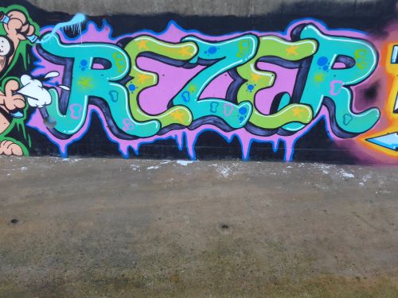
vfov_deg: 32.9
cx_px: 199
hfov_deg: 42.9
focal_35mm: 44
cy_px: 149
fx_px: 506
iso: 250
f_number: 2.8
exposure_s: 1/60
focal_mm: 9
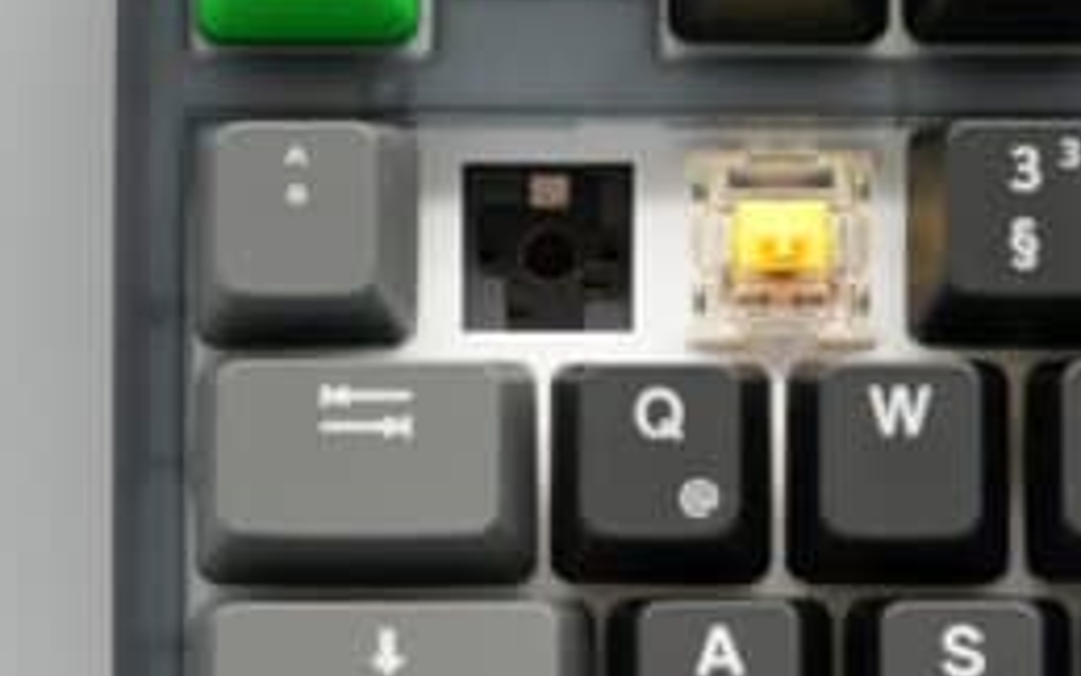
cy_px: 426
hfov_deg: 15.1
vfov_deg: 9.5
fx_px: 4066
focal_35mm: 138
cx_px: 630
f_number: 9
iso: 2500
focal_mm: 90
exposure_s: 1/100
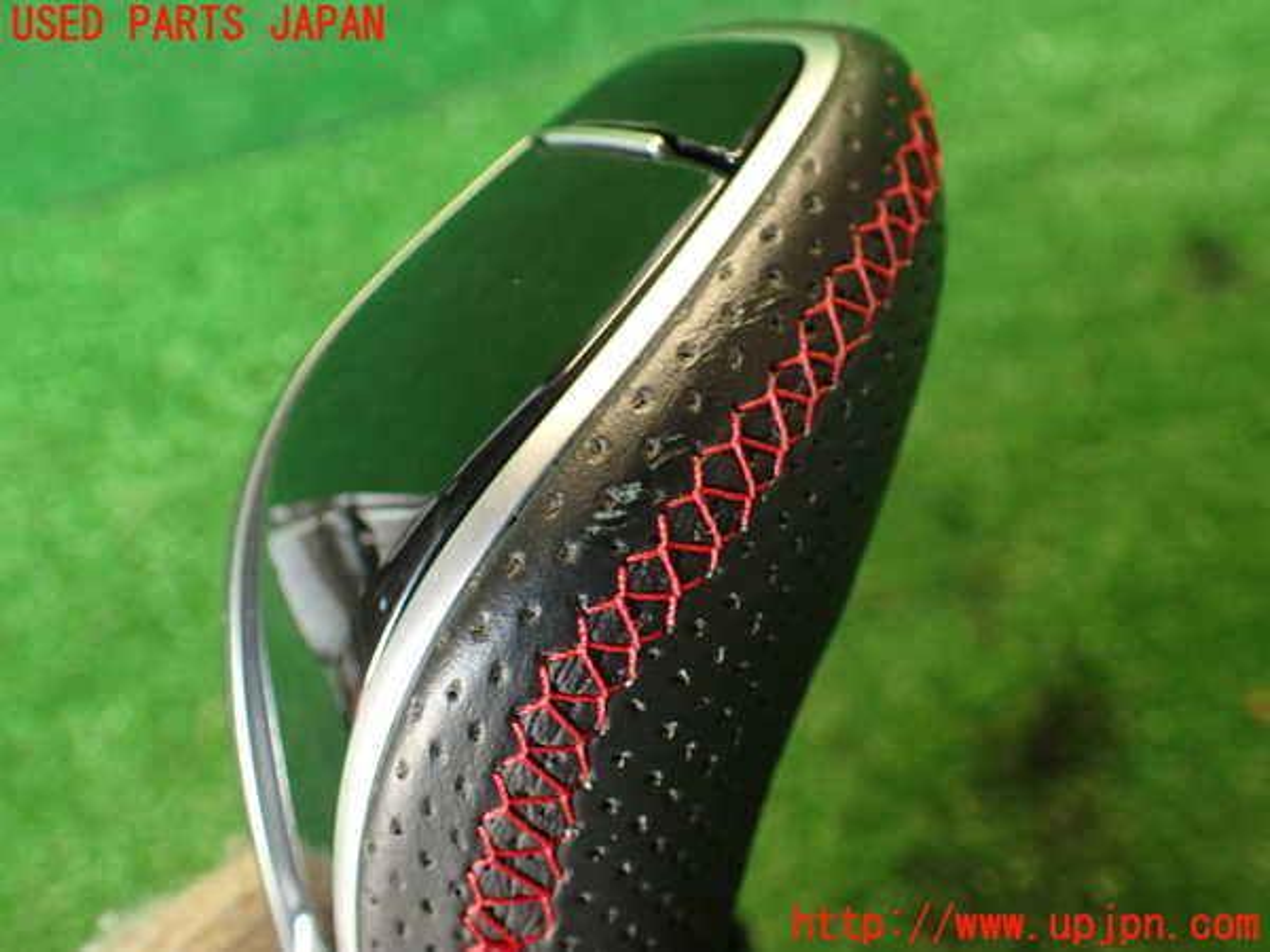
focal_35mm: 32
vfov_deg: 44.2
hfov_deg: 56.8
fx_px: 1174
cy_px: 476
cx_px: 635
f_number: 2.4
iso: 250
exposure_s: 1/30
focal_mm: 5.79
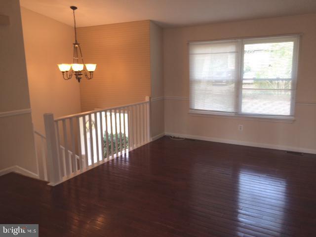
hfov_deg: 61.7
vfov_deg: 48.2
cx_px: 158
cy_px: 118
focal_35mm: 29
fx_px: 265
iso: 50
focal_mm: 4.15
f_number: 2.2
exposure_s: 1/60
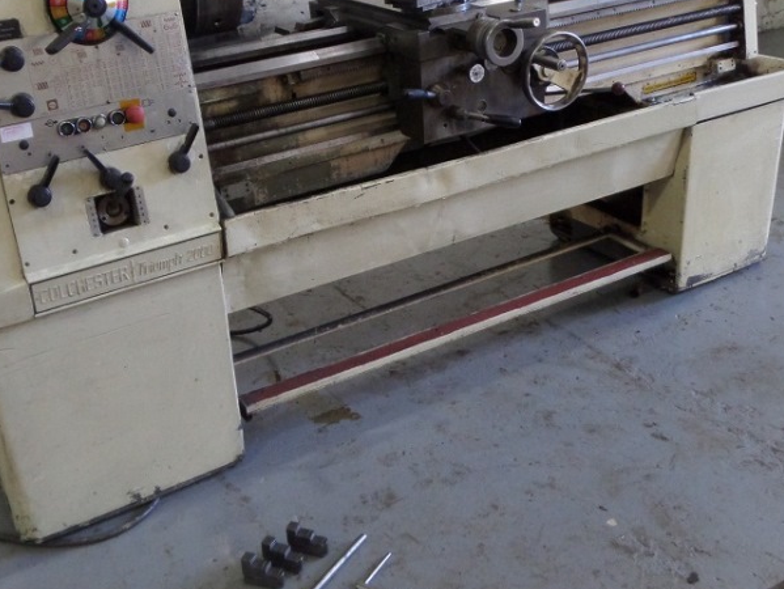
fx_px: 929
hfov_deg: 45.7
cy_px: 190
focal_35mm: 41
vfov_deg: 34.8
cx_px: 361
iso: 240
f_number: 3.2
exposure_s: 1/20
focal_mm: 4
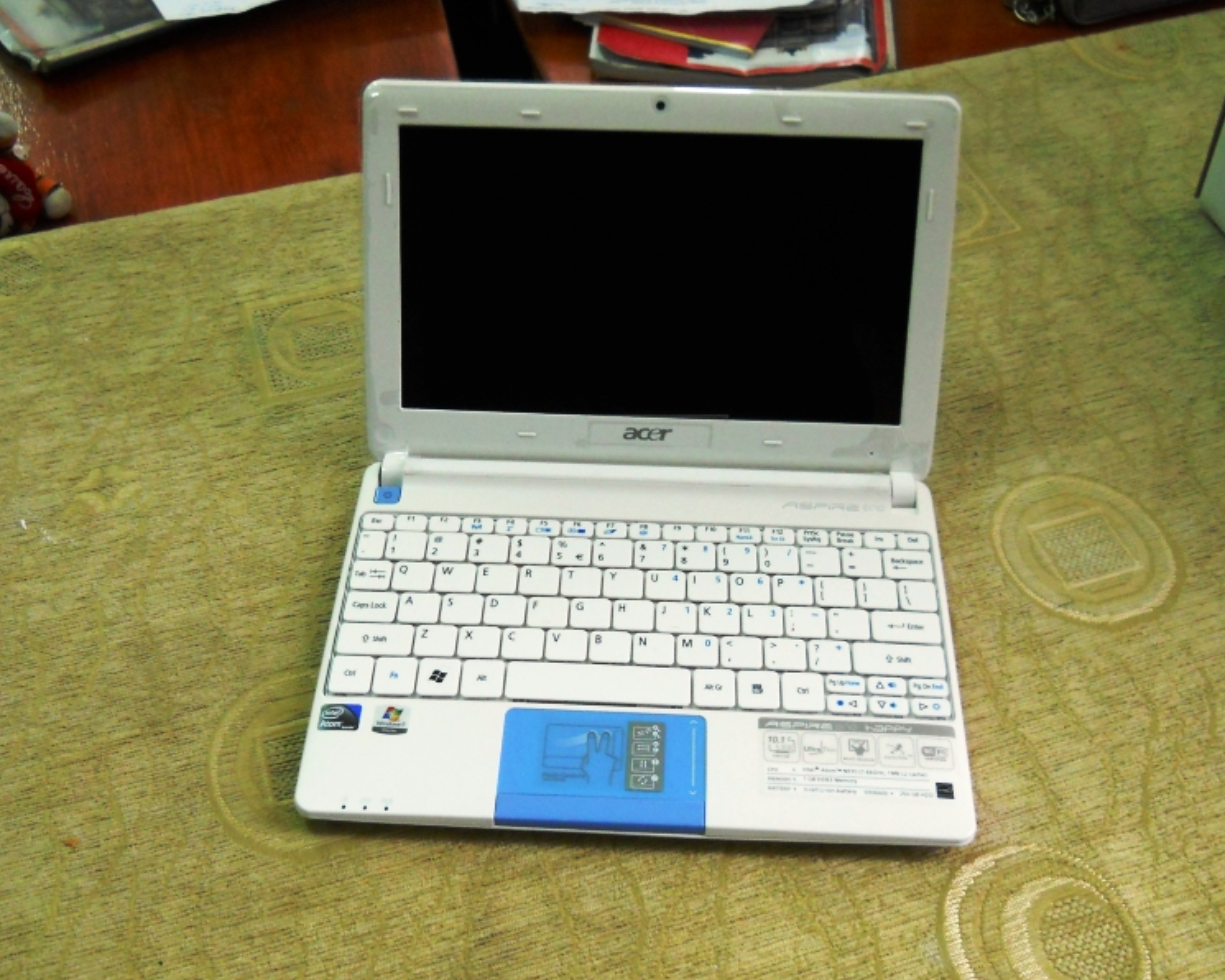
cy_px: 492
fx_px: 1559
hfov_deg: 42.9
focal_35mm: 43
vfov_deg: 34.9
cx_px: 595
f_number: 3.1
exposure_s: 1/80
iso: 400
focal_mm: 6.72
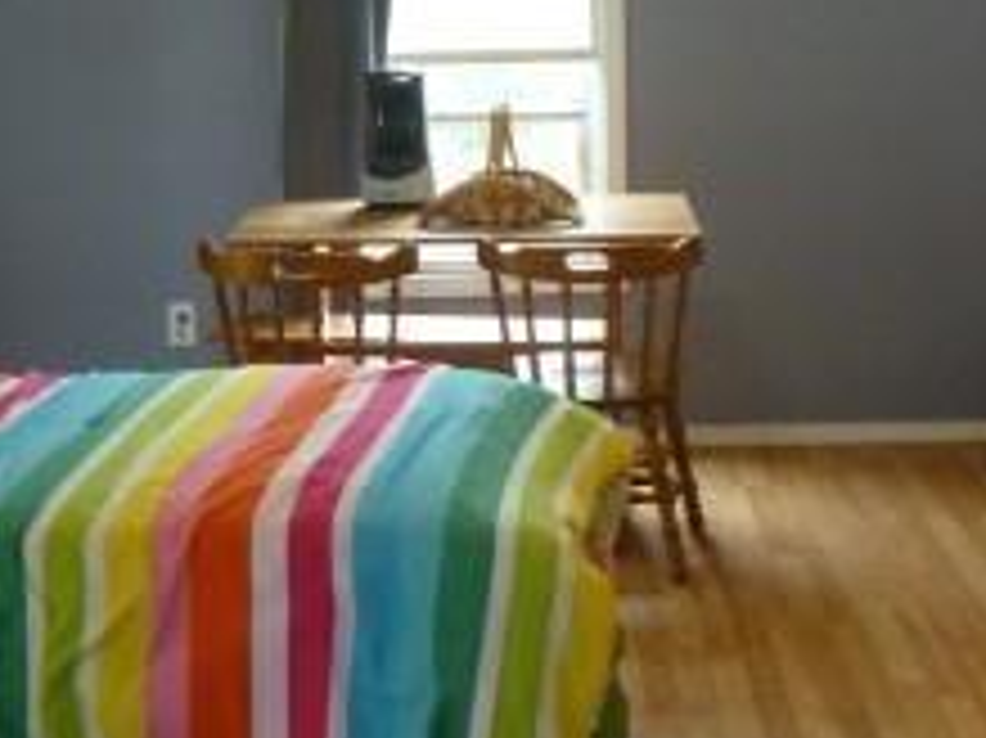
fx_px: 2334
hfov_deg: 23.8
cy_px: 198
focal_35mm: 82
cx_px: 428
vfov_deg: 17.9
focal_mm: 5
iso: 250
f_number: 3.3
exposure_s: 1/30
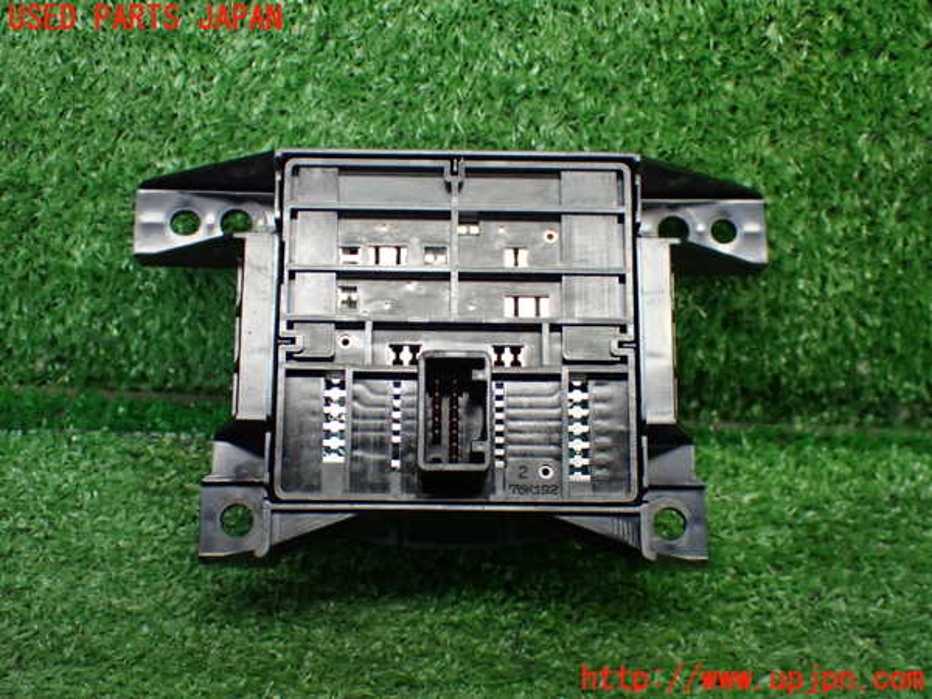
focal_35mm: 50
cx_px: 466
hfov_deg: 38.2
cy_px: 350
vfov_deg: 29.1
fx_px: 1346
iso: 800
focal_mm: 9.01
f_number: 3.2
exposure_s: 1/80
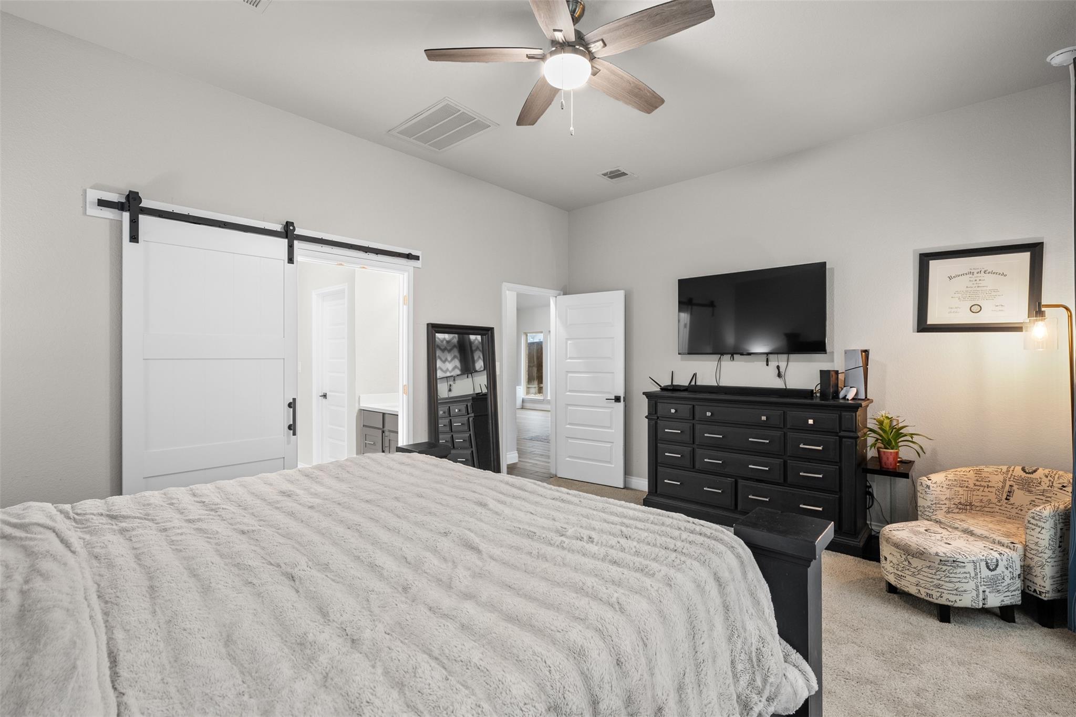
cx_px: 538
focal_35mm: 16
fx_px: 478
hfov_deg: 96.7
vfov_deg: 73.7
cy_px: 358
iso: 500
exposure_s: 1/1.25
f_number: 9
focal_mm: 16
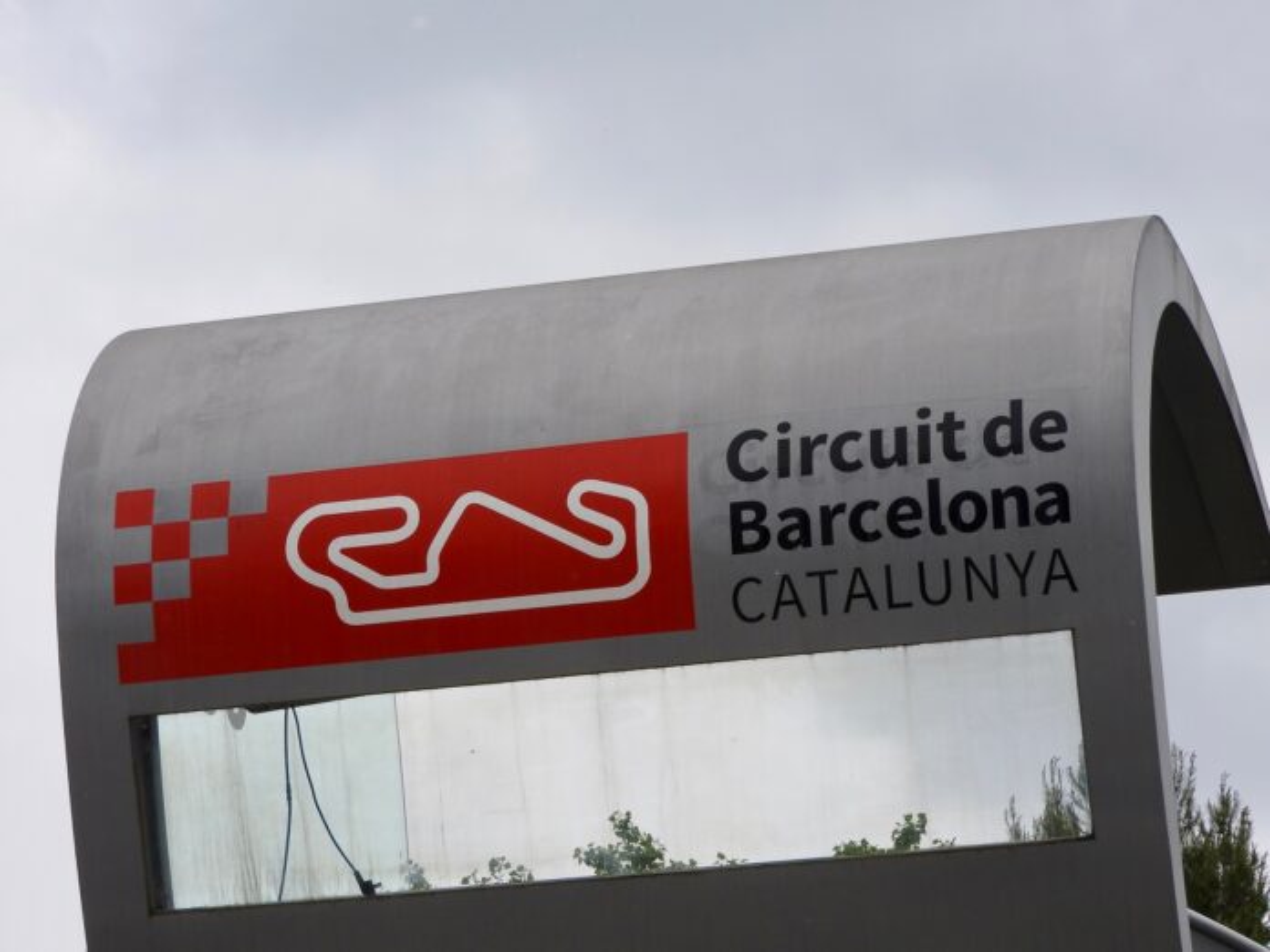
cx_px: 635
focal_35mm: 135
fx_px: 4953
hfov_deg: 14.6
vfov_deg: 11.0
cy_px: 476
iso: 100
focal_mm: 24.2
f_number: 5
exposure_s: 1/800
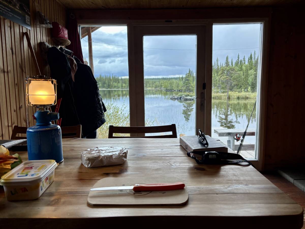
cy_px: 114
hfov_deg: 67.3
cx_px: 152
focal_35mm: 26
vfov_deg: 53.1
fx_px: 229
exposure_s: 1/60
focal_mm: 5.96
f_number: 1.6
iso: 160
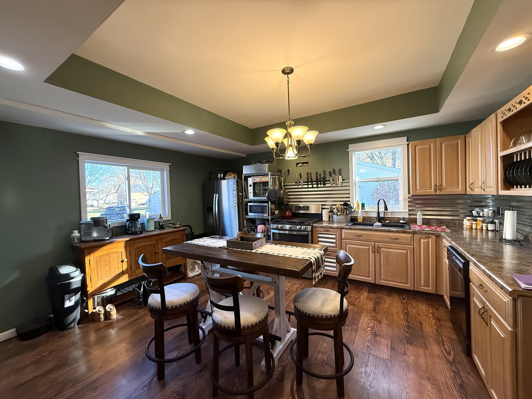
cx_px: 266
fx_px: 215
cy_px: 200
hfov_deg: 102.1
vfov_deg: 85.7
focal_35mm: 14
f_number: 2.2
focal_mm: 2.22
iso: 320
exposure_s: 1/120
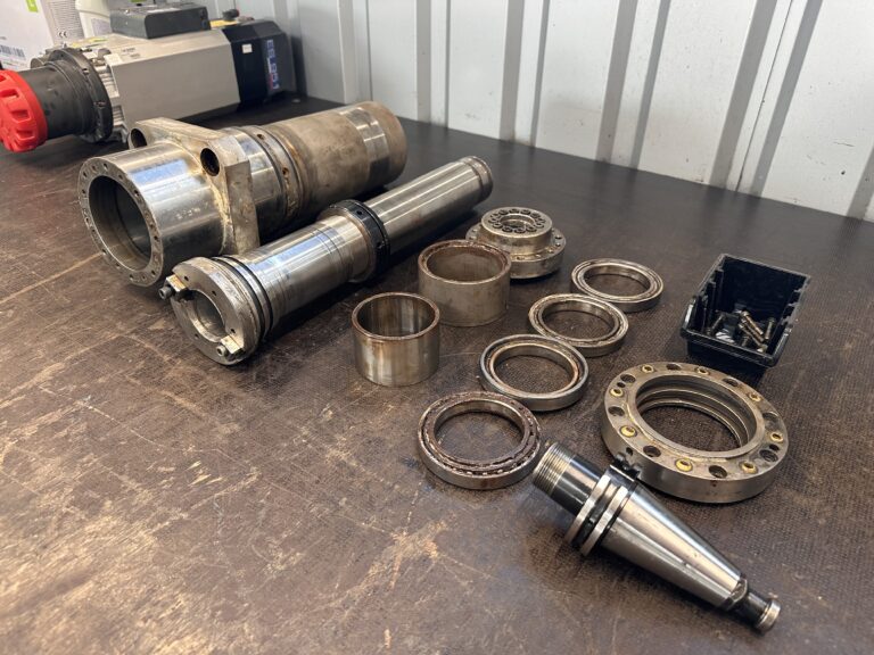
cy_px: 328
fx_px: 606
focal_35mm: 24
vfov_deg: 56.8
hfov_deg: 71.6
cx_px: 437
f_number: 1.78
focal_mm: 6.86
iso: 200
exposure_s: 1/121
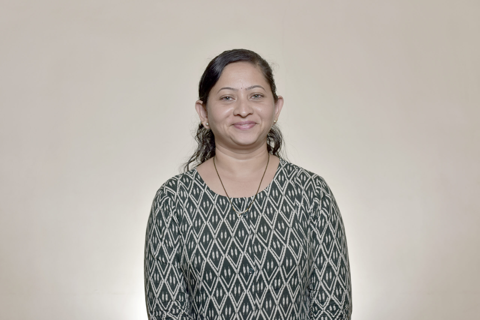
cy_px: 160
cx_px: 240
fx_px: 667
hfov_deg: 39.6
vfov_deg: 27.0
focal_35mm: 50
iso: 320
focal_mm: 50
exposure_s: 1/200
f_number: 6.3
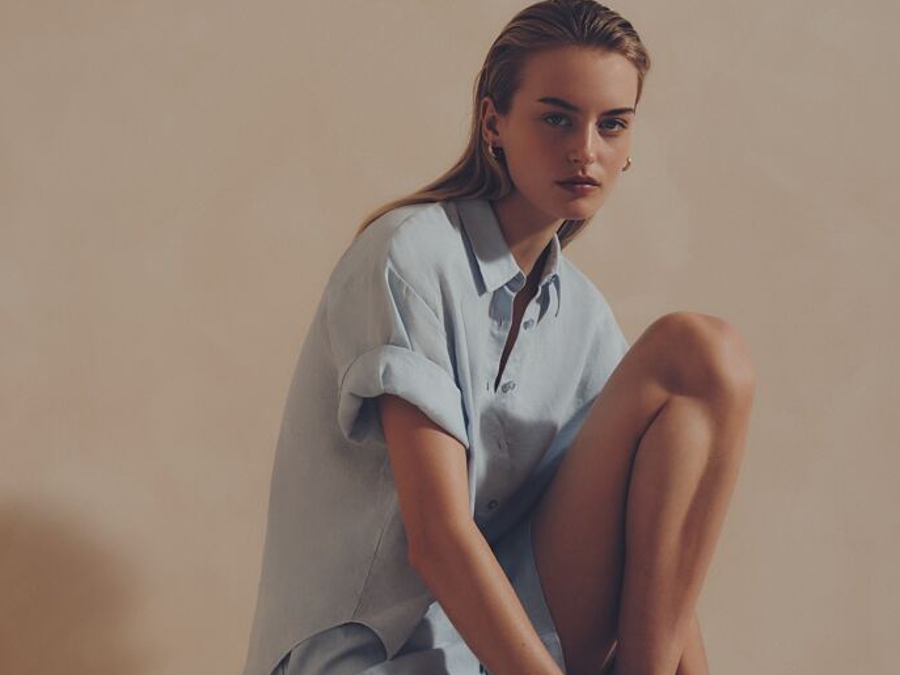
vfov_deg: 19.8
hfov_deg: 26.3
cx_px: 432
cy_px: 478
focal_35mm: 74
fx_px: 1924
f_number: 8
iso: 500
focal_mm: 53.6
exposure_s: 1/250
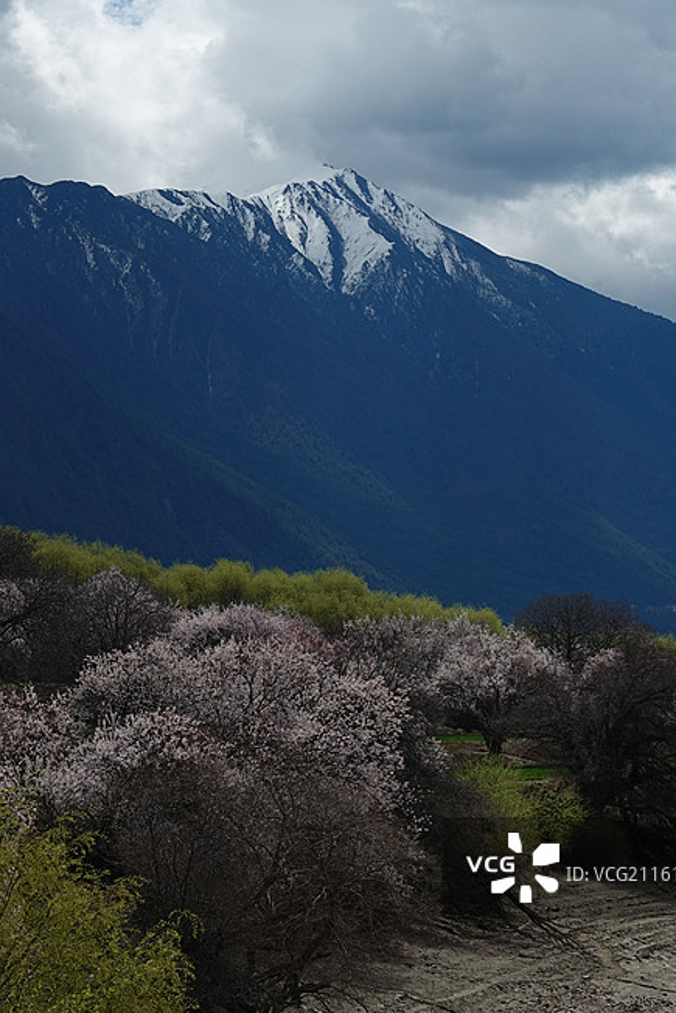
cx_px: 375
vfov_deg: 14.5
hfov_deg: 9.7
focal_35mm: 141
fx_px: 3969
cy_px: 576
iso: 125
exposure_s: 1/1000
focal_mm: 41.93
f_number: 7.1
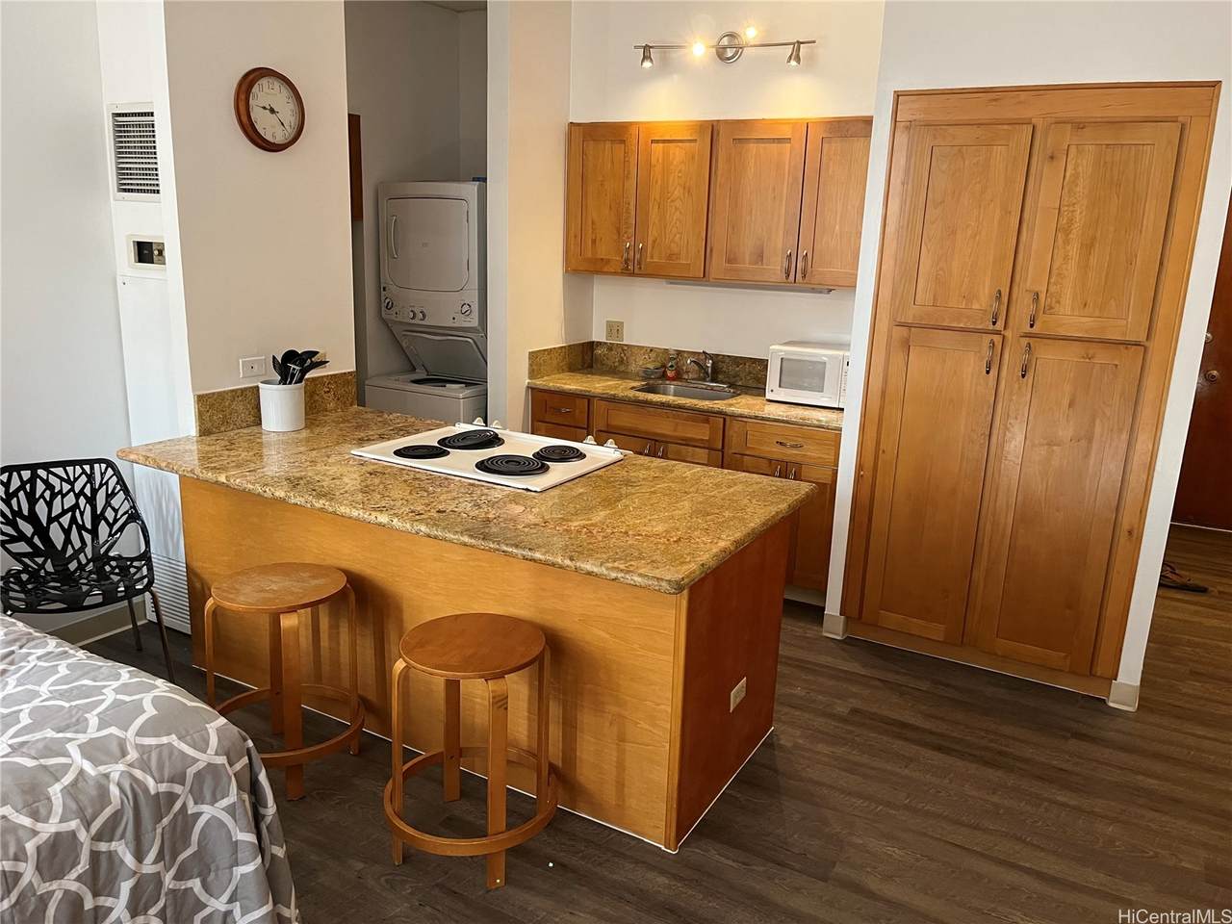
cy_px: 462
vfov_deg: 53.1
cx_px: 616
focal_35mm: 26
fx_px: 925
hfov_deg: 67.3
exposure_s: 1/60
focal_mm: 5.1
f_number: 1.6
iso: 200
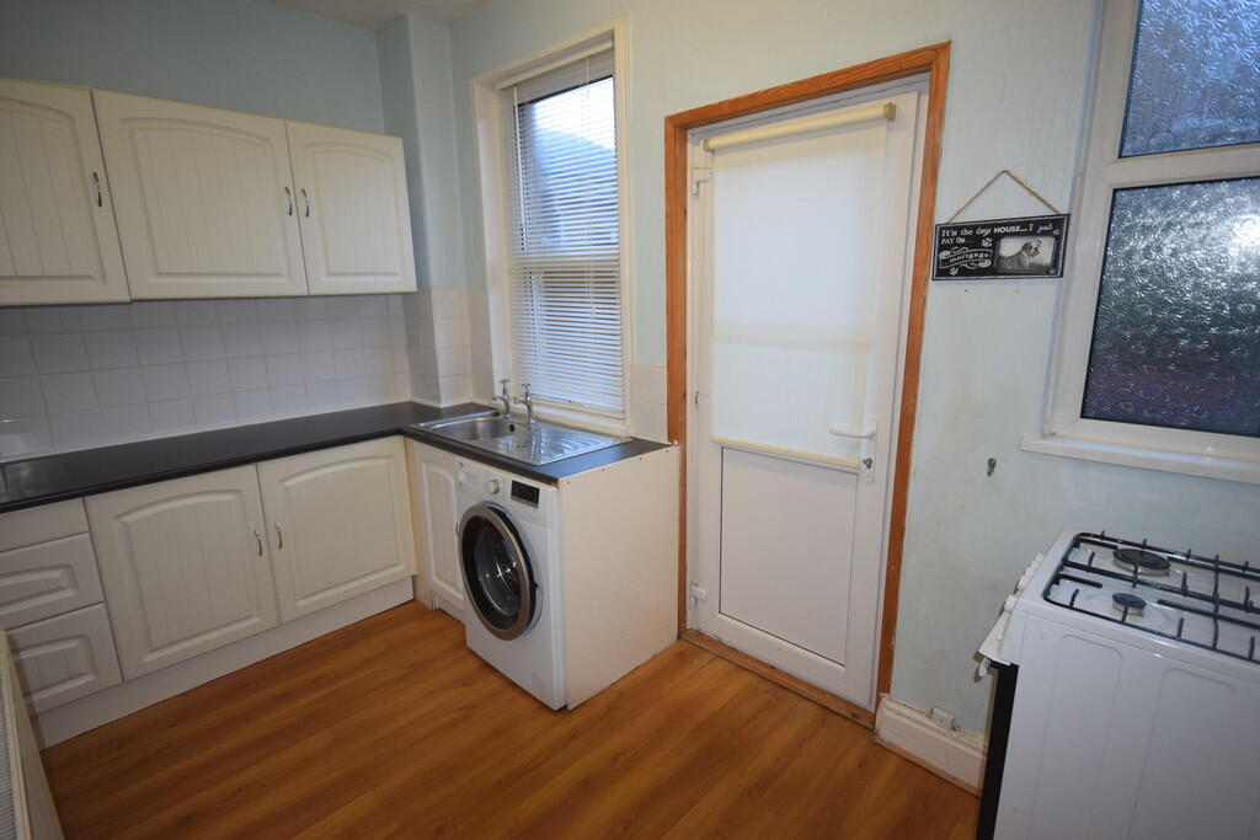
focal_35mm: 17
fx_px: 604
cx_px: 630
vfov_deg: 69.7
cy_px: 420
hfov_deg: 92.4
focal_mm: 11.5
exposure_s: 1/80
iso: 800
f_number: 4.5
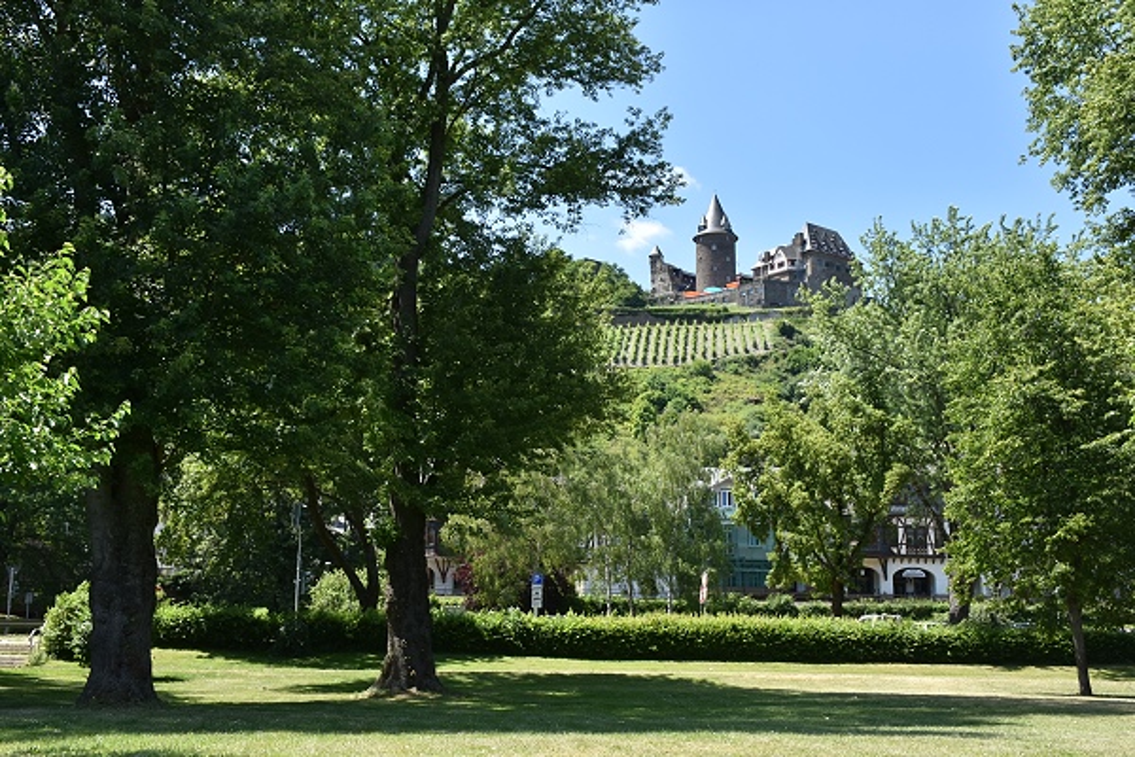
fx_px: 1277
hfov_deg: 47.9
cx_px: 568
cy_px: 378
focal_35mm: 40
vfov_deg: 33.0
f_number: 11
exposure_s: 1/160
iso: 200
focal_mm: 27
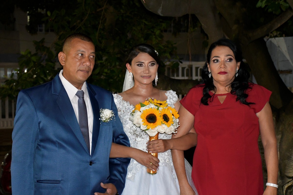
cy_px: 98
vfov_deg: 21.6
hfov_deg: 31.9
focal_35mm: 63
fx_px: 513
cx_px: 146
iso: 6400
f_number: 4.5
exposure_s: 1/60
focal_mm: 42
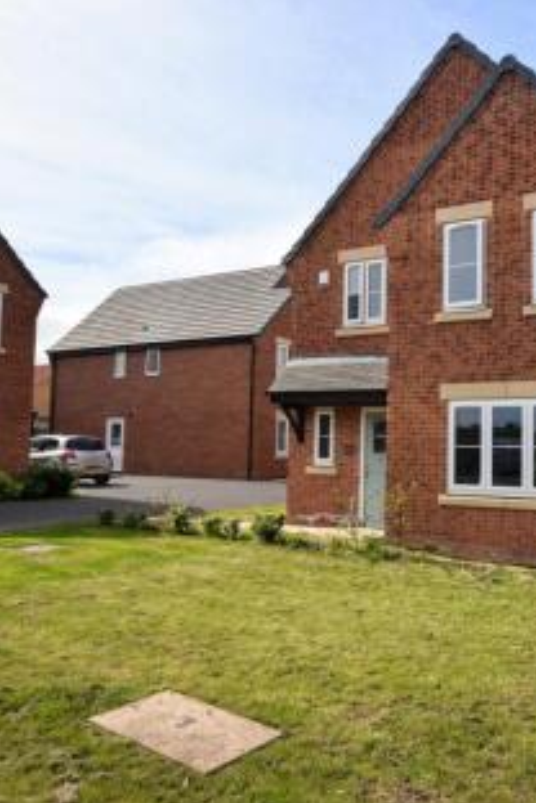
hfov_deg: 39.9
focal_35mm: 32
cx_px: 405
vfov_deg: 58.7
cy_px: 403
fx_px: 715
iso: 200
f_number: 9
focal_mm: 14
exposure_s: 1/320
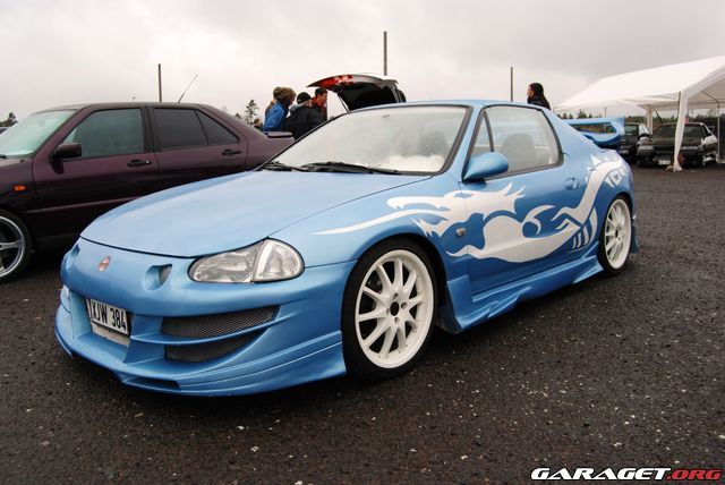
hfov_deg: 61.9
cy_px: 242
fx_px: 605
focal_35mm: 30
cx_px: 362
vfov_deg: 43.7
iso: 100
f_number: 6.3
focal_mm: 20
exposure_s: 1/160
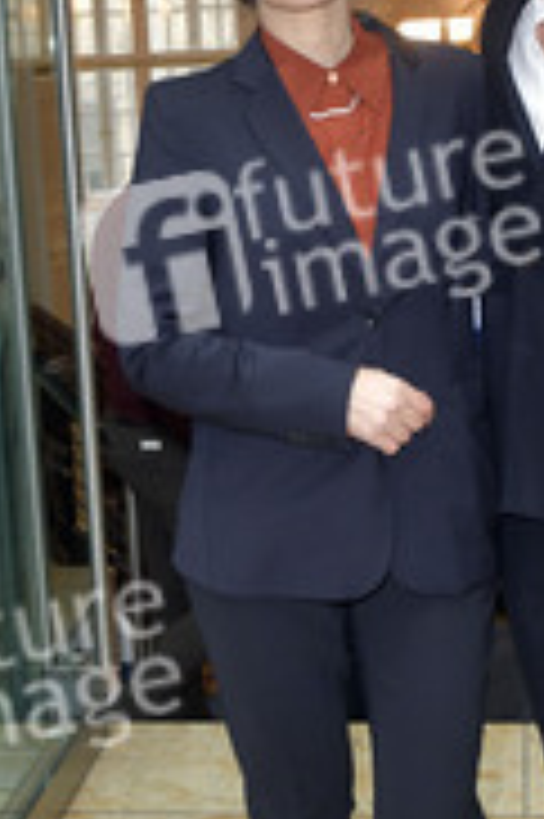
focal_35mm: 57
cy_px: 464
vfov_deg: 35.0
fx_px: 1294
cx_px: 441
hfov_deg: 23.4
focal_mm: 26
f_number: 5.6
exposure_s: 1/160
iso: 1250
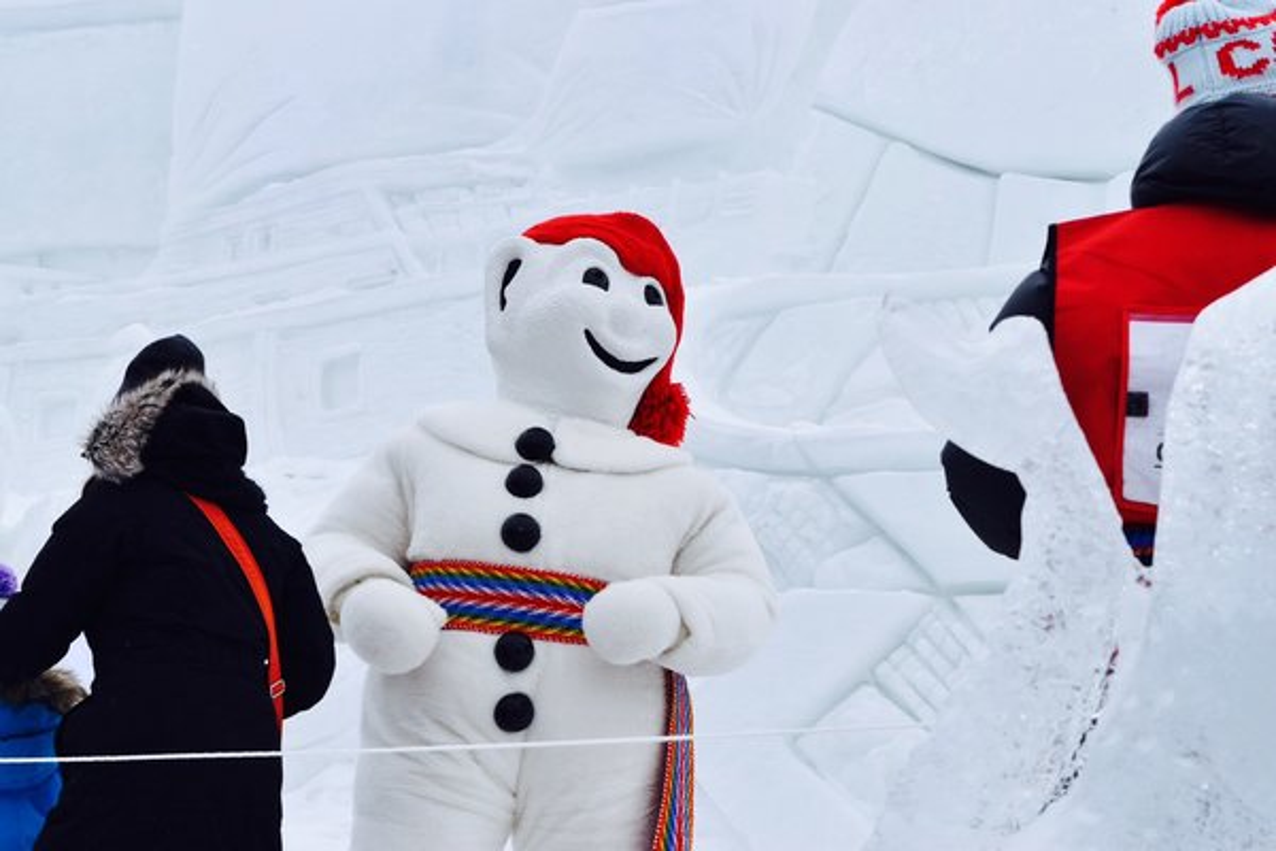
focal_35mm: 82
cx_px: 638
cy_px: 426
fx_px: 2924
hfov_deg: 24.6
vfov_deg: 16.6
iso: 200
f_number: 9
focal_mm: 55
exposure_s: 1/320
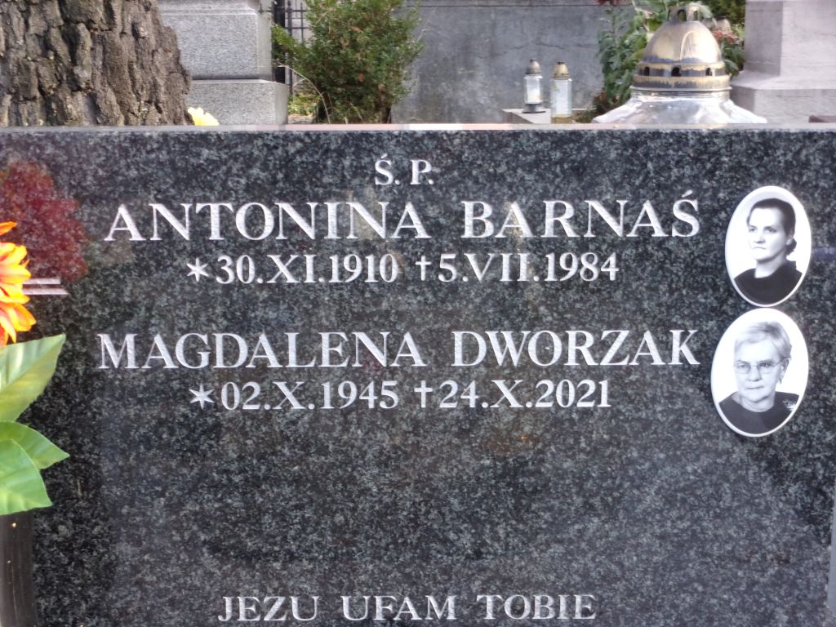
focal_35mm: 64
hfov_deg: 30.3
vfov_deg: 22.9
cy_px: 314
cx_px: 418
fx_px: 1546
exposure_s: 1/34
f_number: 5.2
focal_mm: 11.5
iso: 132
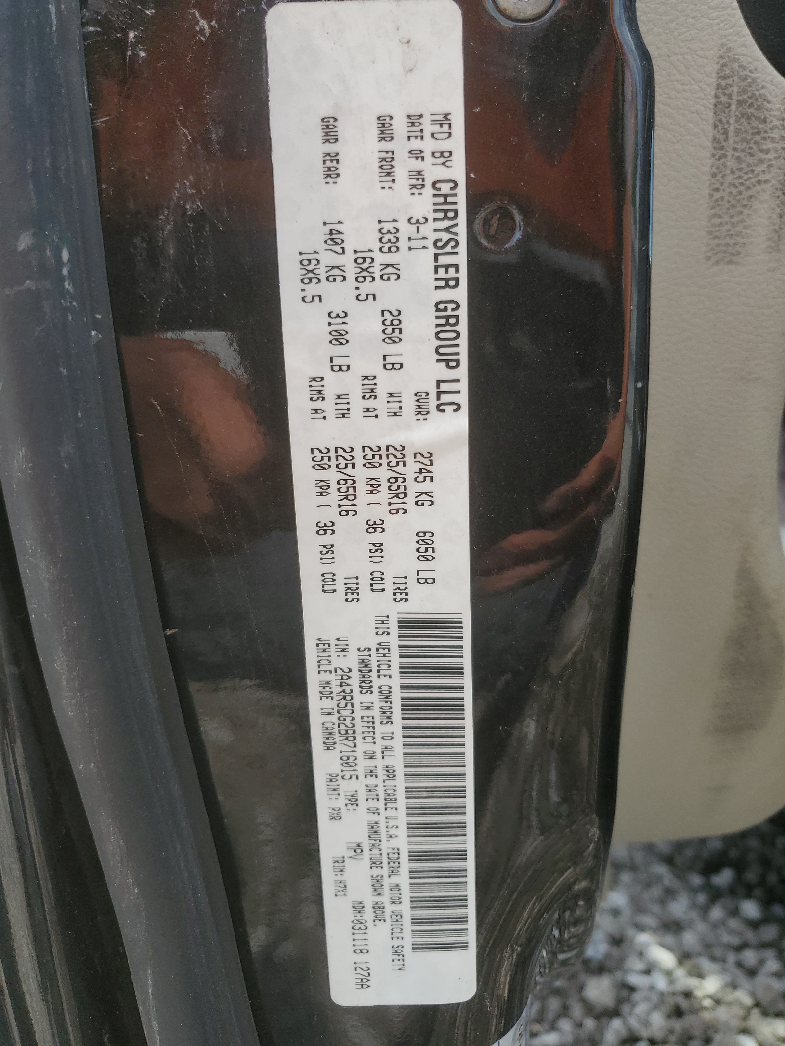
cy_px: 523
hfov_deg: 53.1
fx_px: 786
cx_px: 392
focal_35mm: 26
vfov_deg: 67.3
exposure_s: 1/1250
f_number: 1.5
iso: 50
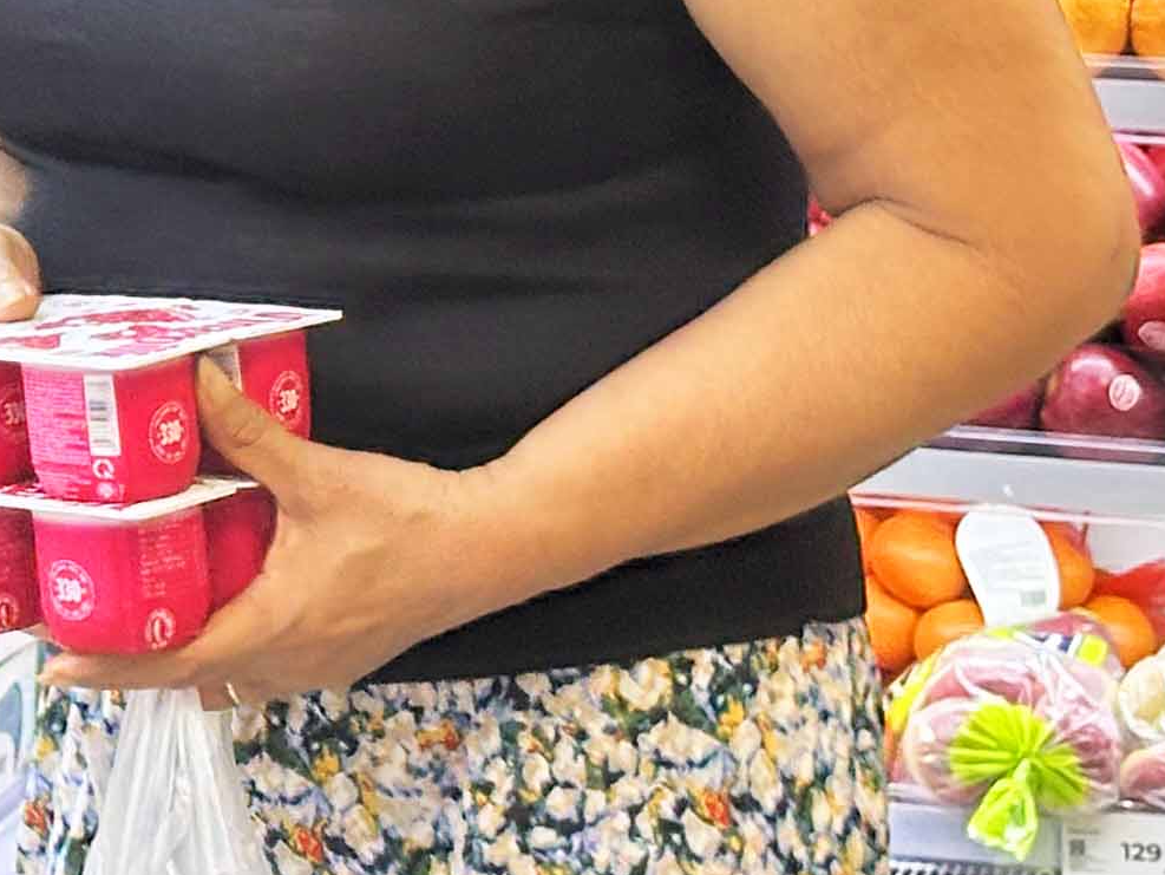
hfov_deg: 9.5
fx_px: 6599
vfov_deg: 7.4
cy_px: -716
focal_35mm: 196
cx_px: -1014
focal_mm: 6.86
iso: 80
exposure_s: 1/100
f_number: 1.78
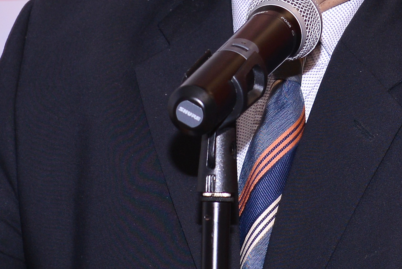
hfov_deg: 6.5
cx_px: 239
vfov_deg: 4.3
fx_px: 3552
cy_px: -41
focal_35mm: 318
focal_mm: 70
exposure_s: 1/60
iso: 250
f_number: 5
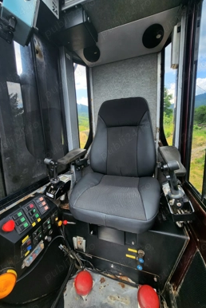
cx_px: 97
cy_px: 153
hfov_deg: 81.2
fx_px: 120
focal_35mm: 14
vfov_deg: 104.2
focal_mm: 1.74
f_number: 2.2
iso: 32
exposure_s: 1/244
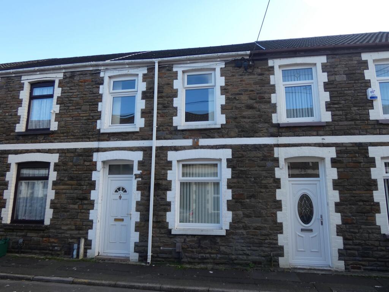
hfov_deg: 69.4
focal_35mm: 25
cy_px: 146
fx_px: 281
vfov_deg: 54.9
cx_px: 194
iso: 80
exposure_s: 1/200
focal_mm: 4.4
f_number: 3
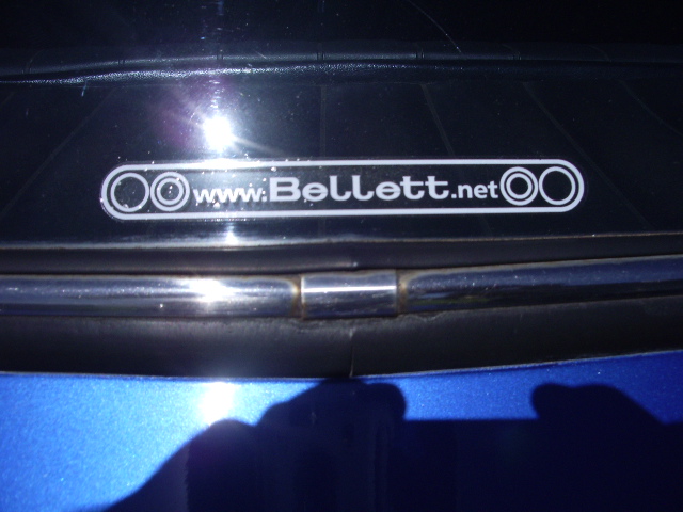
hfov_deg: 52.6
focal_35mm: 35
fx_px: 691
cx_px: 342
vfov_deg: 40.7
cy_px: 256
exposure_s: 1/2000
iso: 80
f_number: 4.3
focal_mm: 5.8
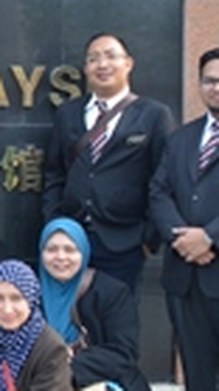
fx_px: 941
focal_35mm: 91
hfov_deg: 11.7
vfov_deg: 23.4
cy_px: 156
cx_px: -244
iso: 400
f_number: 5
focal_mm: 18
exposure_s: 1/100
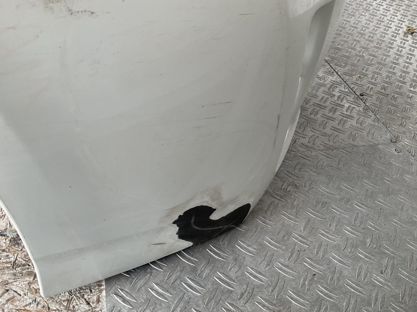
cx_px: 203
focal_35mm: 30
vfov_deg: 46.8
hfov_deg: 60.0
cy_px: 161
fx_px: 361
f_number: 1.8
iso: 16
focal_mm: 3
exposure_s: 1/118
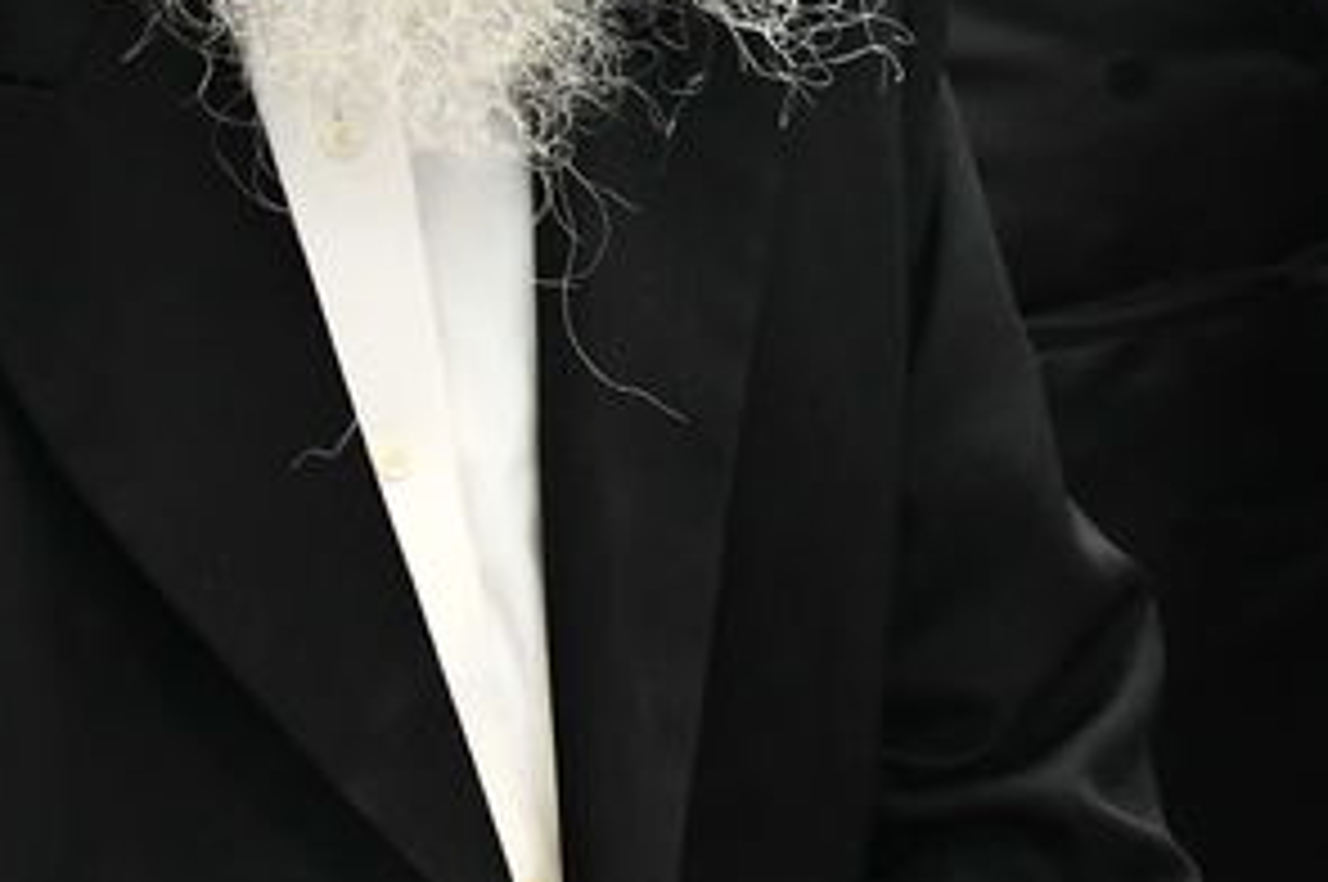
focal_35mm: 133
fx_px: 4901
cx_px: 1224
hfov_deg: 15.2
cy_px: -335
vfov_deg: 10.0
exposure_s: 1/125
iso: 2000
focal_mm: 28
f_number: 5.6
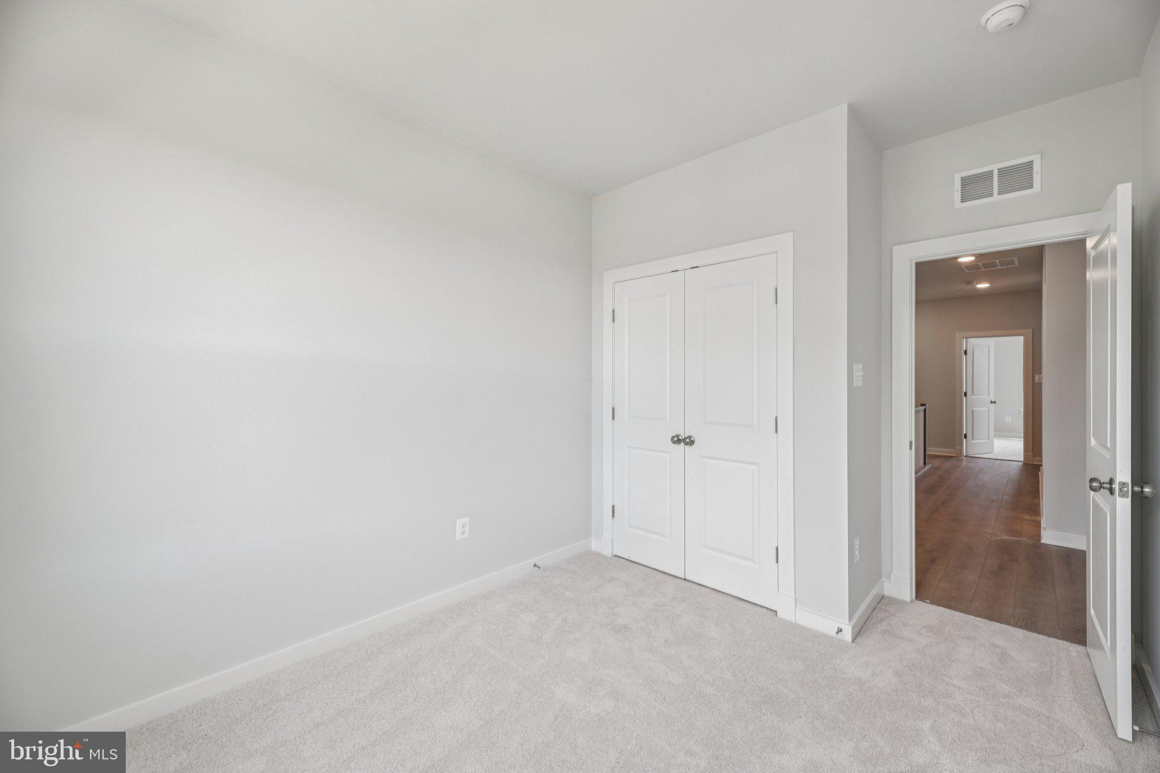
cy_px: 386
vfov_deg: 81.2
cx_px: 580
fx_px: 451
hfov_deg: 104.3
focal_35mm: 14
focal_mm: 14
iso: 100
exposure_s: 1/15
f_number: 8
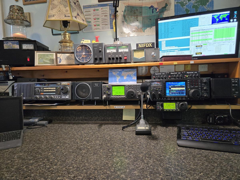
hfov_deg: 73.9
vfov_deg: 58.9
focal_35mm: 23
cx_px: 120
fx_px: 159
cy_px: 90
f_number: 1.8
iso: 640
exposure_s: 1/120
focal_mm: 5.4
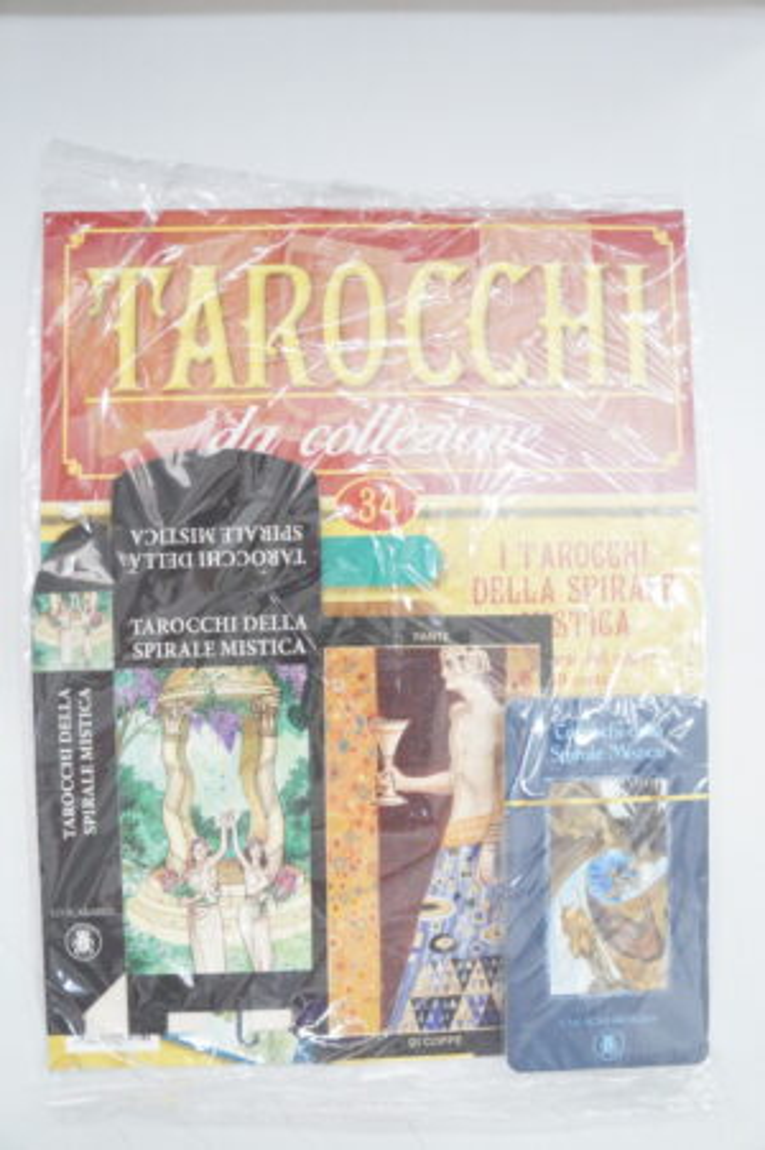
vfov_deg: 64.6
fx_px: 910
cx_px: 382
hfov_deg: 45.6
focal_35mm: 28
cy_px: 575
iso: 1600
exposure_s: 1/60
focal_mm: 19
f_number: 4
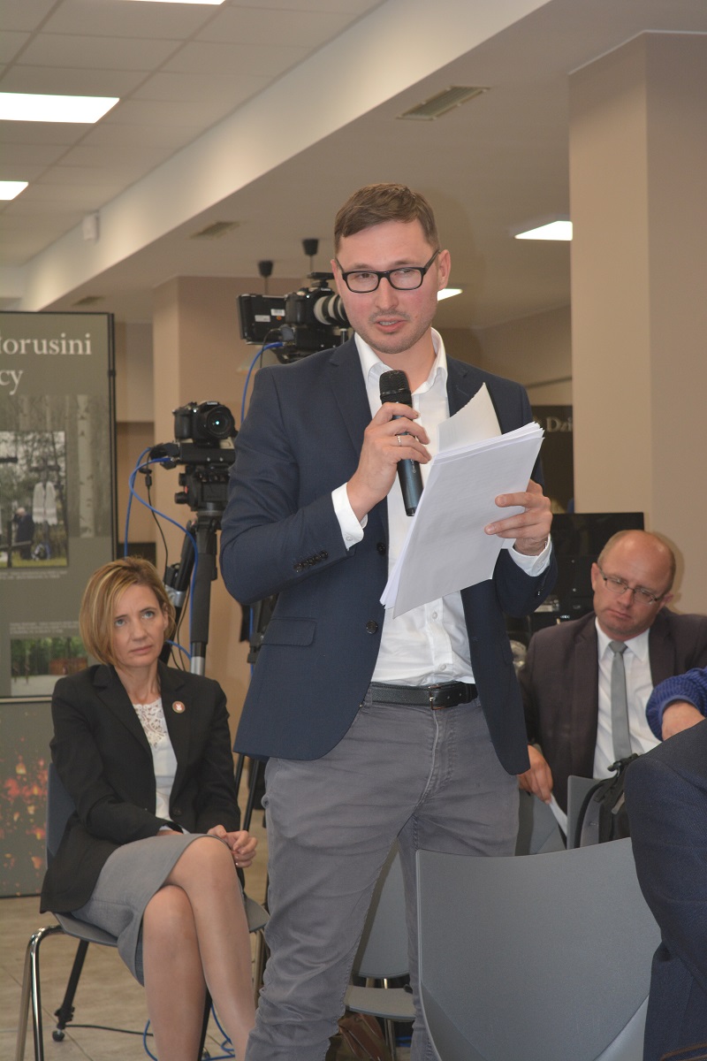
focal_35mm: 82
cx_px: 354
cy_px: 530
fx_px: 2430
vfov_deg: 24.6
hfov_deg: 16.6
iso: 560
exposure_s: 1/60
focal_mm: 55
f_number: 5.6
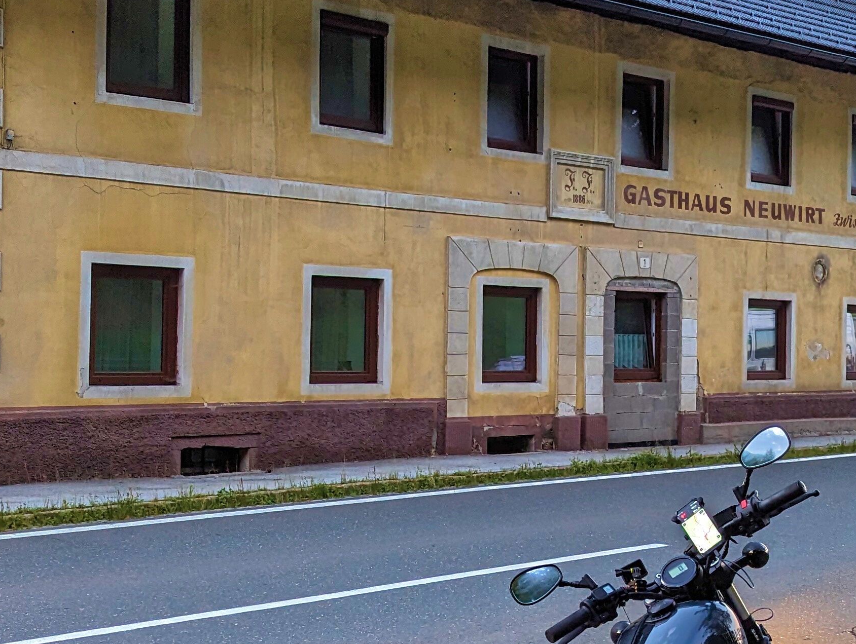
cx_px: 485
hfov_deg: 33.1
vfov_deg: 25.3
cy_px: 354
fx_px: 1436
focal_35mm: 58
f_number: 1.85
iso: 58
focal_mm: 6.81
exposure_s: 1/23.8
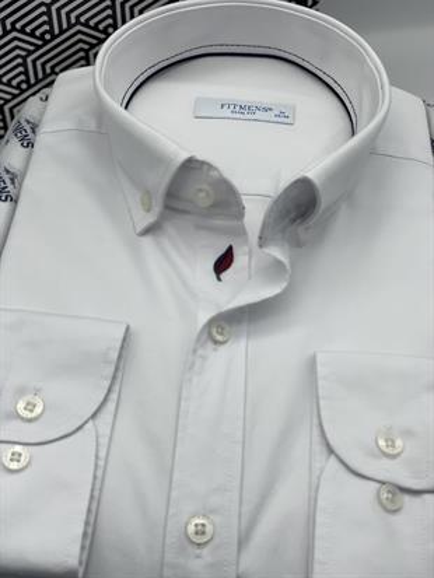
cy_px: 289
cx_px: 217
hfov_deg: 28.0
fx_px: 869
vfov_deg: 36.8
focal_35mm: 52
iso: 32
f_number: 2
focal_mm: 6
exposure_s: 1/417
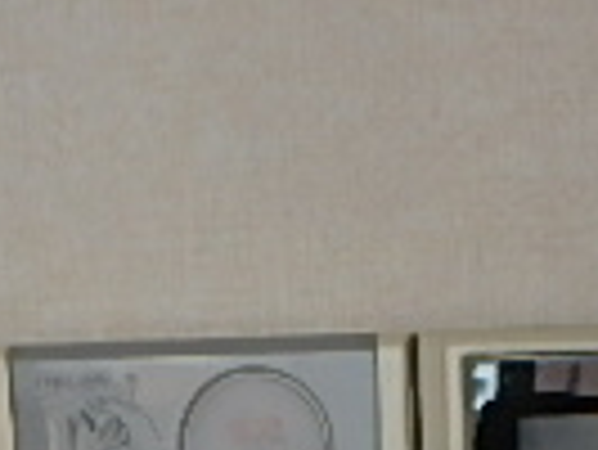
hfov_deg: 19.4
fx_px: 1746
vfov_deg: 12.9
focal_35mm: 101
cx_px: 405
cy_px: 886
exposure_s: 1/60
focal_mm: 3.7
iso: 160
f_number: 3.5
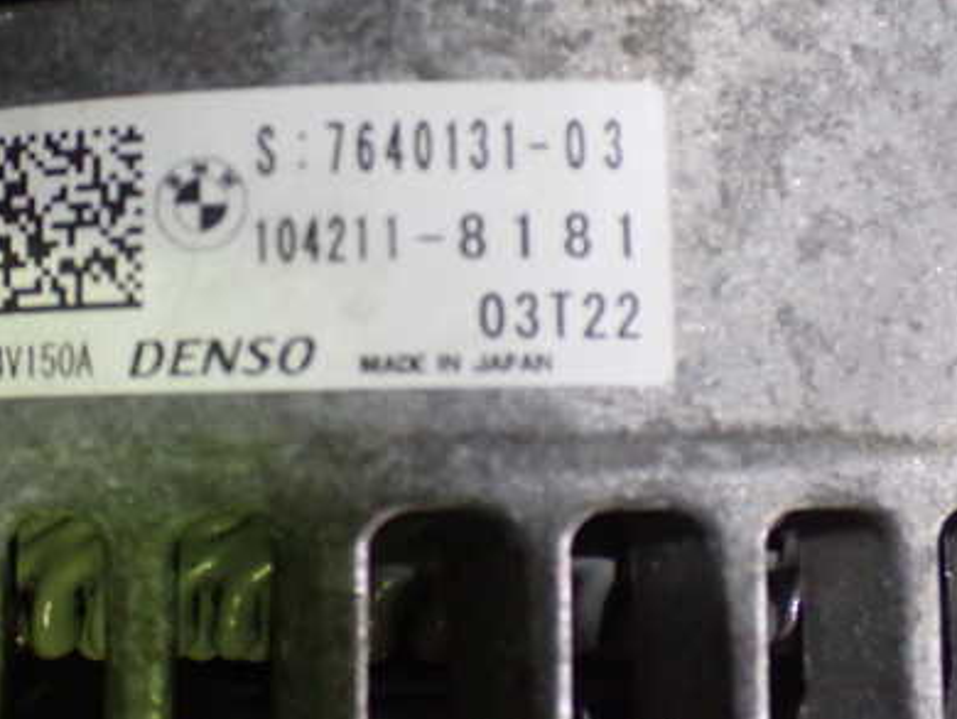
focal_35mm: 63
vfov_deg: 23.2
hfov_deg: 30.4
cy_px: 231
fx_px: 1743
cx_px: 299
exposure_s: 1/40
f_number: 2.8
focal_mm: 7.31
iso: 1000
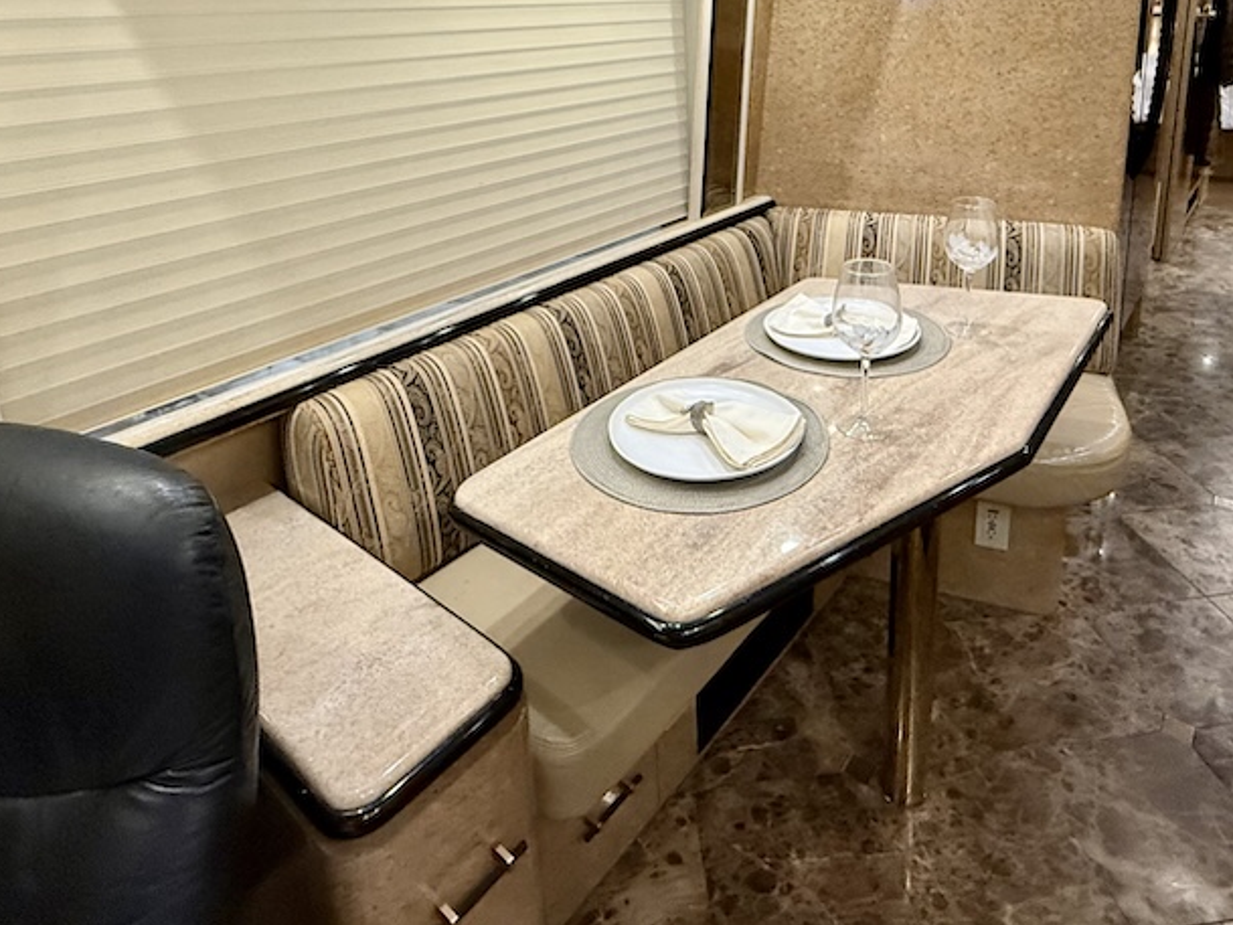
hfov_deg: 73.8
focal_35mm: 23
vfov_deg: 54.9
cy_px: 186
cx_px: 660
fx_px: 819
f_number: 2.2
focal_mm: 2.22
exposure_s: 1/51
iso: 400
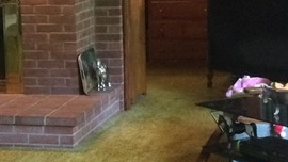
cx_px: 42
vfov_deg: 9.5
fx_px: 978
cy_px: 68
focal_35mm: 128
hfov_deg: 16.6
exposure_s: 1/30
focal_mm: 3.3
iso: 200
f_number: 2.4
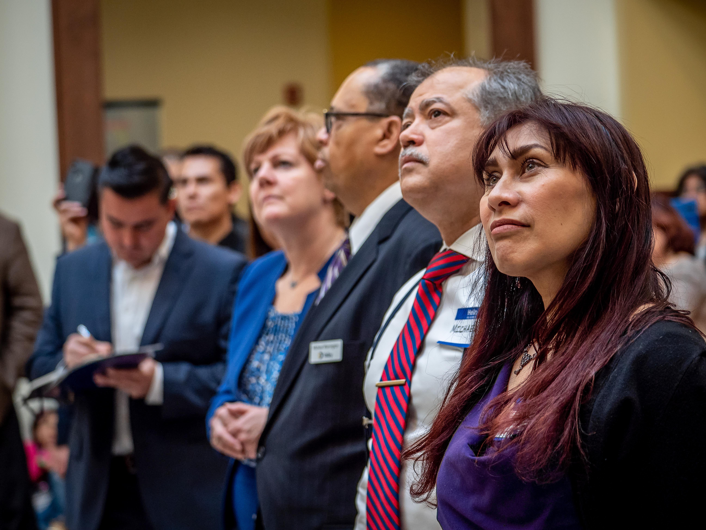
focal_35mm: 124
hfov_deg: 15.9
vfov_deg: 12.0
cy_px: 265
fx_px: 2529
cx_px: 353
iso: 1000
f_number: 3.2
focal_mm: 62
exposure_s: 1/250
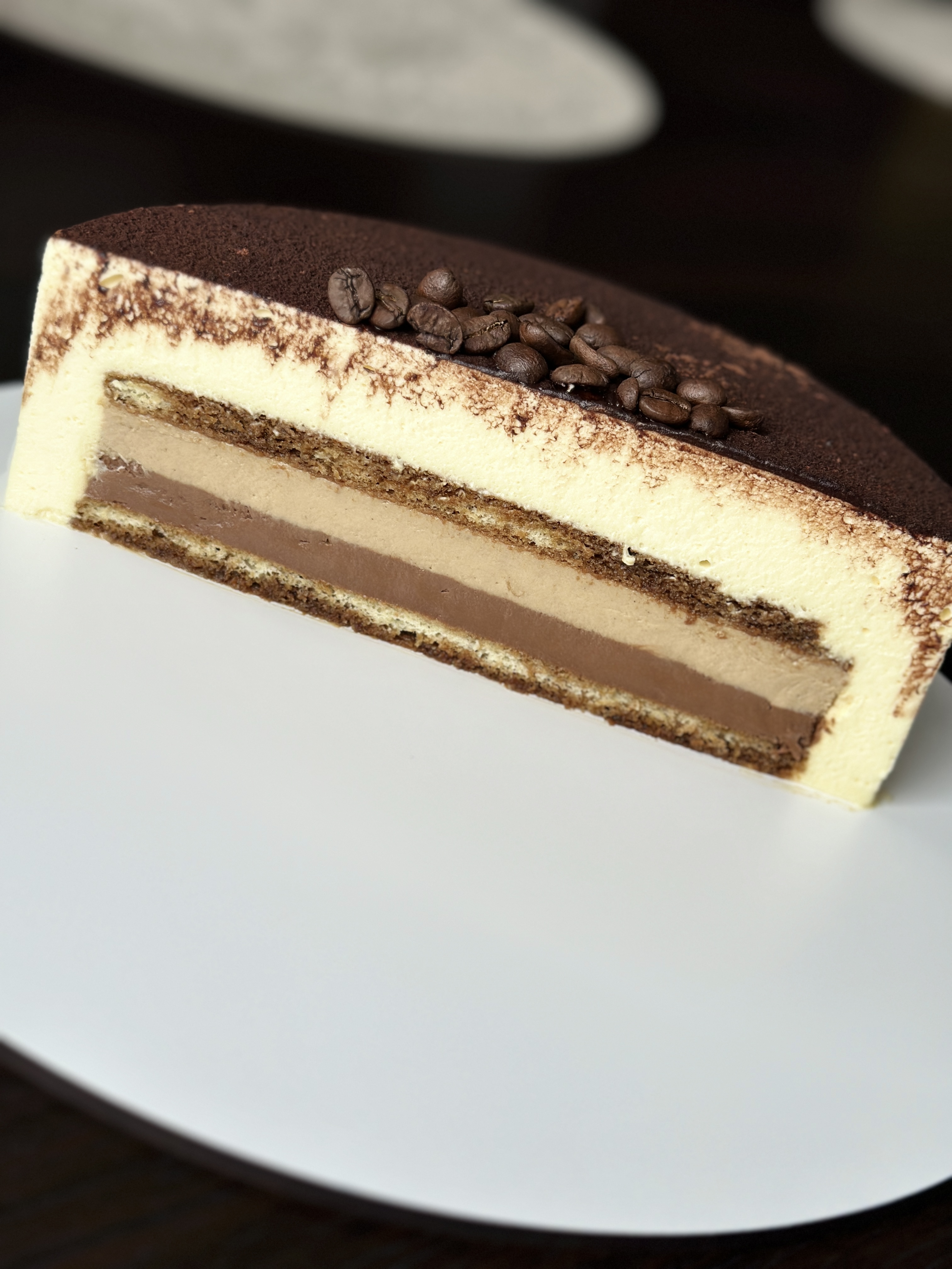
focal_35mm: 48
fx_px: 1760
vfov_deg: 39.7
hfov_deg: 30.3
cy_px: 634
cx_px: 476
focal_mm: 6.86
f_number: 1.78
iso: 80
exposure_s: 1/327
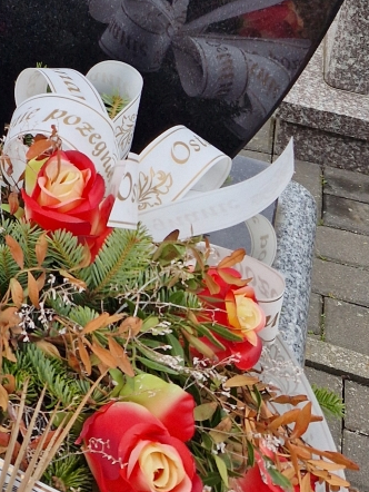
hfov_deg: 19.1
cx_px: -117
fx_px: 1008
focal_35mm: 71
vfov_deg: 24.9
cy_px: -85
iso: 50
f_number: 1.8
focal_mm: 5.4
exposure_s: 1/320
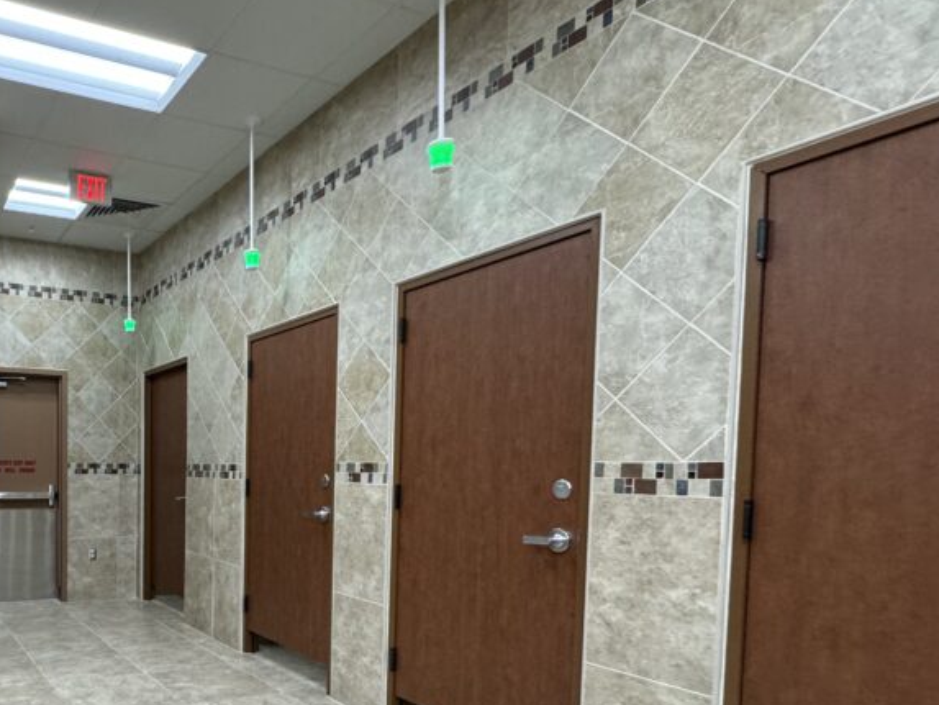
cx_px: 141
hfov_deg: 61.4
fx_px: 678
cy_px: 505
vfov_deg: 53.1
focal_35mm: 25
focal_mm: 2.22
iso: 250
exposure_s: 1/120
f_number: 2.2
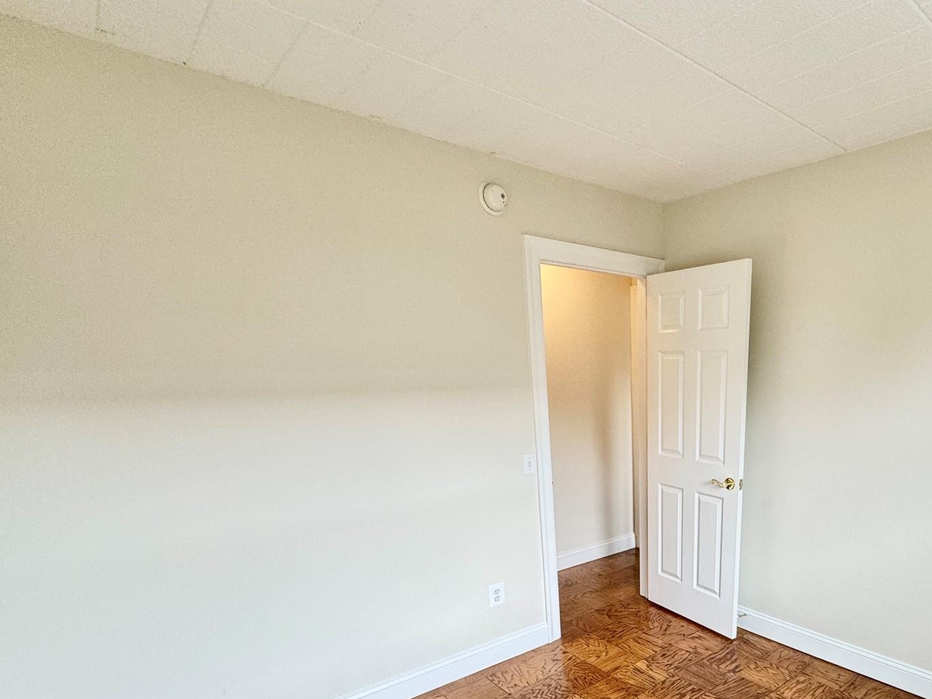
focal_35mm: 21
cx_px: 666
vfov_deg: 60.1
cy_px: 521
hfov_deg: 74.9
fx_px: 565
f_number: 2.2
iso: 100
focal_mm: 2.22
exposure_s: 1/120
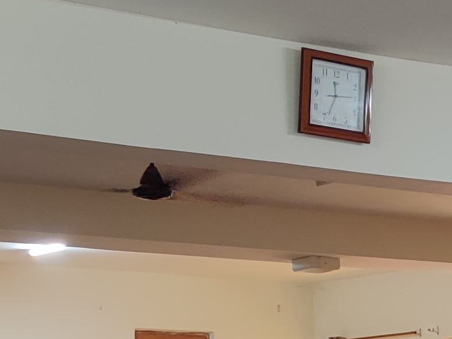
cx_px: 547
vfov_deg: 10.6
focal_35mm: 137
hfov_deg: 14.0
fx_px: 1789
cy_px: 431
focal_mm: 4.75
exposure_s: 1/33
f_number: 1.75
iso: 320
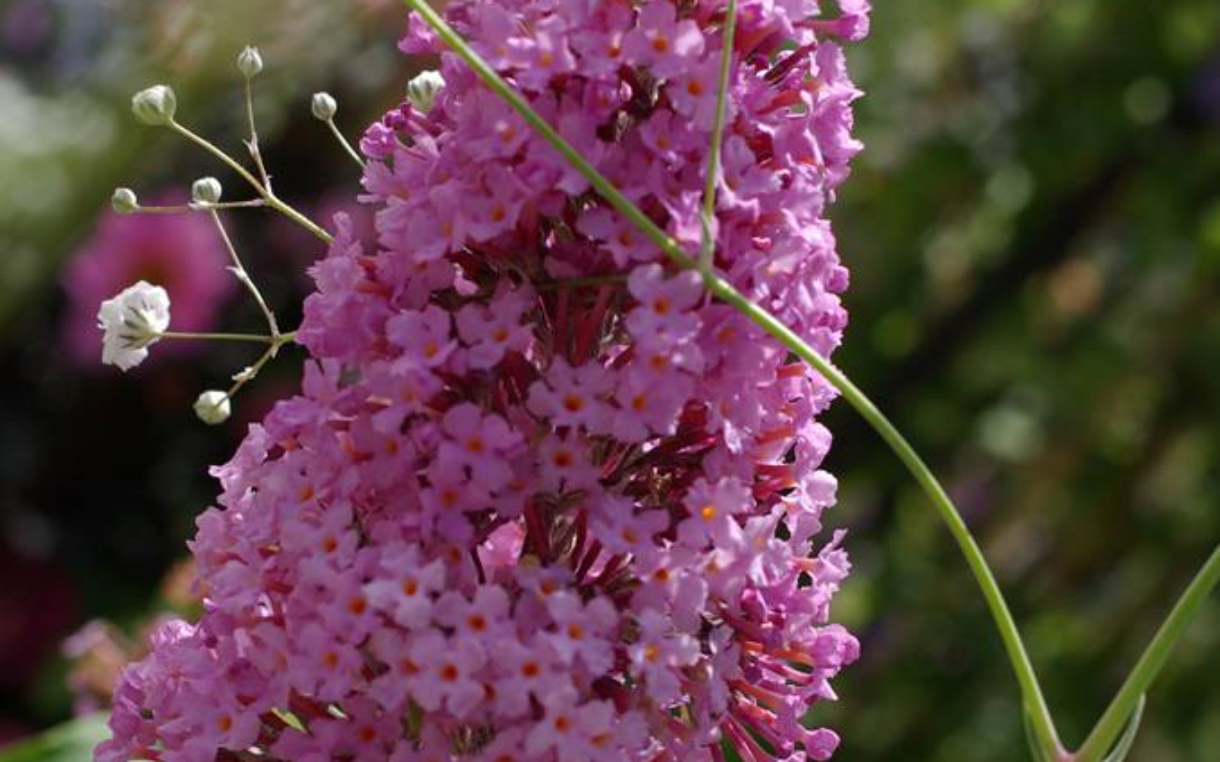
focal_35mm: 81
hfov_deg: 25.6
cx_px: 614
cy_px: 624
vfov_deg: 16.0
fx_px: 2685
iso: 100
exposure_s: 1/180
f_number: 6.7
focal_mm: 35
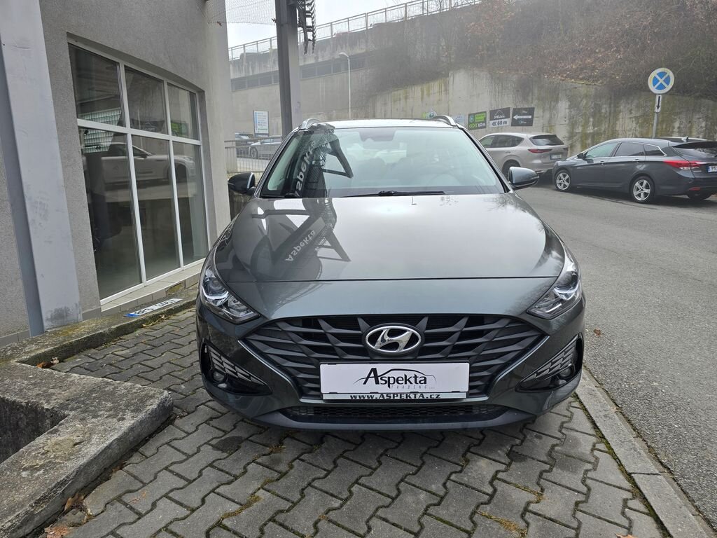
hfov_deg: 73.9
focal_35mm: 23
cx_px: 358
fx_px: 476
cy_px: 269
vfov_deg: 58.9
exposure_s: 1/356
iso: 12
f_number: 1.7
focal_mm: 6.3
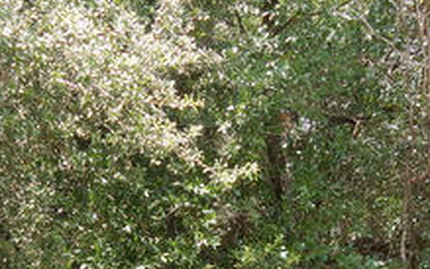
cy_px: 446
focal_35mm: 68
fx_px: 797
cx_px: 122
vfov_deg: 16.7
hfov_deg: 29.8
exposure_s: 1/250
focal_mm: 4
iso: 140
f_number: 3
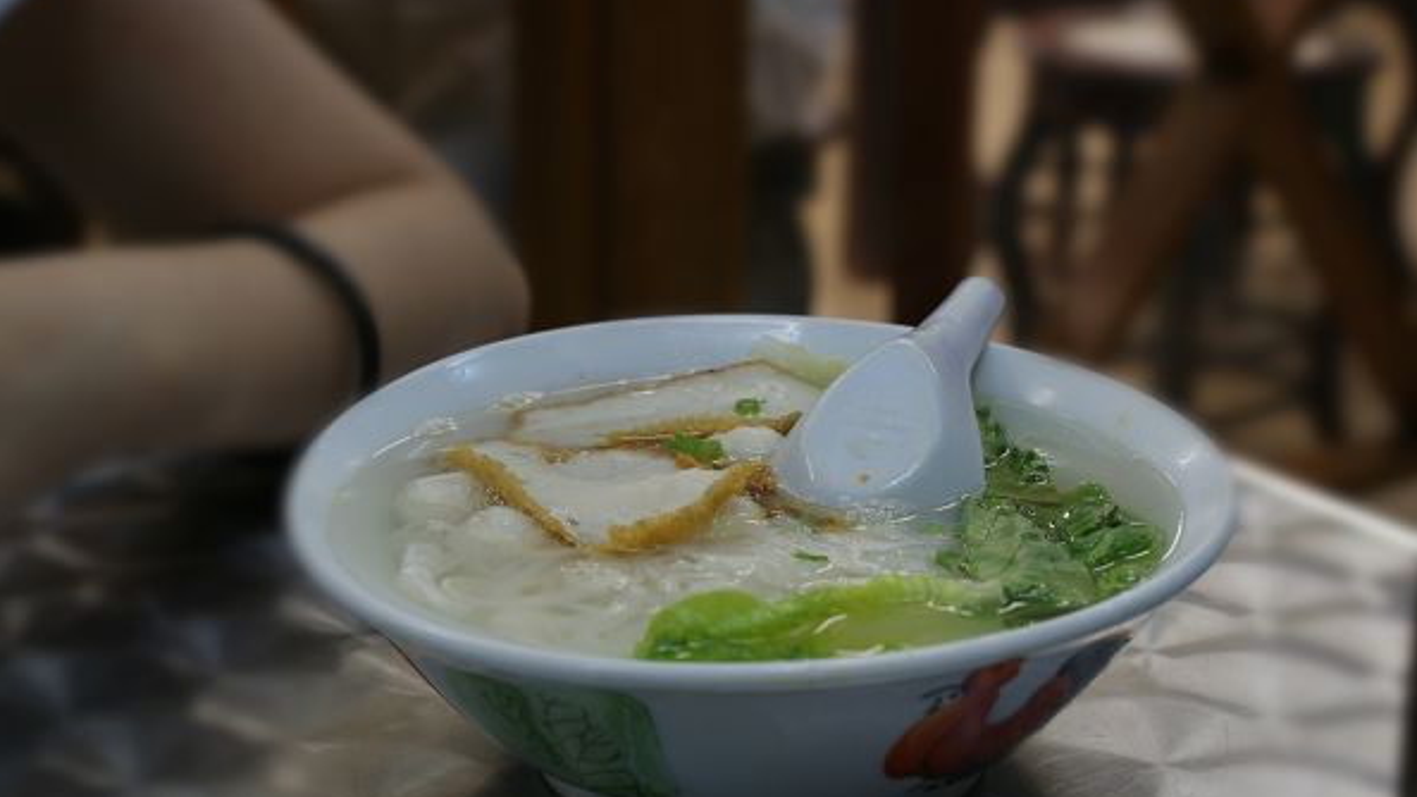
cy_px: 449
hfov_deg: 37.5
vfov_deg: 21.6
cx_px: 704
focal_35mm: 56
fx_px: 2086
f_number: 5.6
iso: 100
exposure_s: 1/6
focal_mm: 35
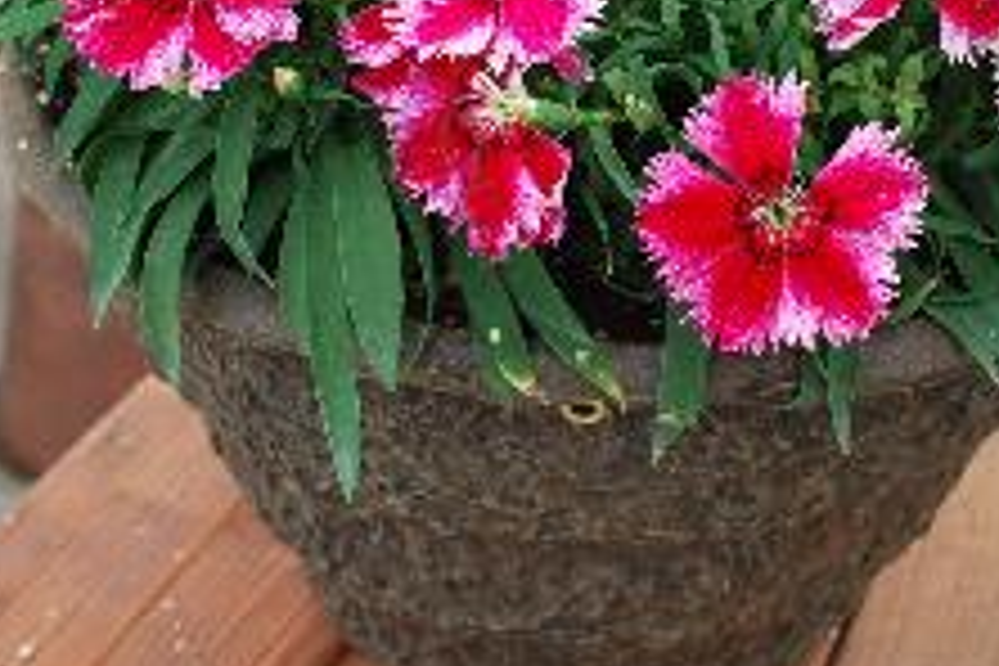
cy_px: 140
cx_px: 576
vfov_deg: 20.7
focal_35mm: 65
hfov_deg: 30.9
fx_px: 1804
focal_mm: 24
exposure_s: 1/60
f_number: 7.1
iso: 200
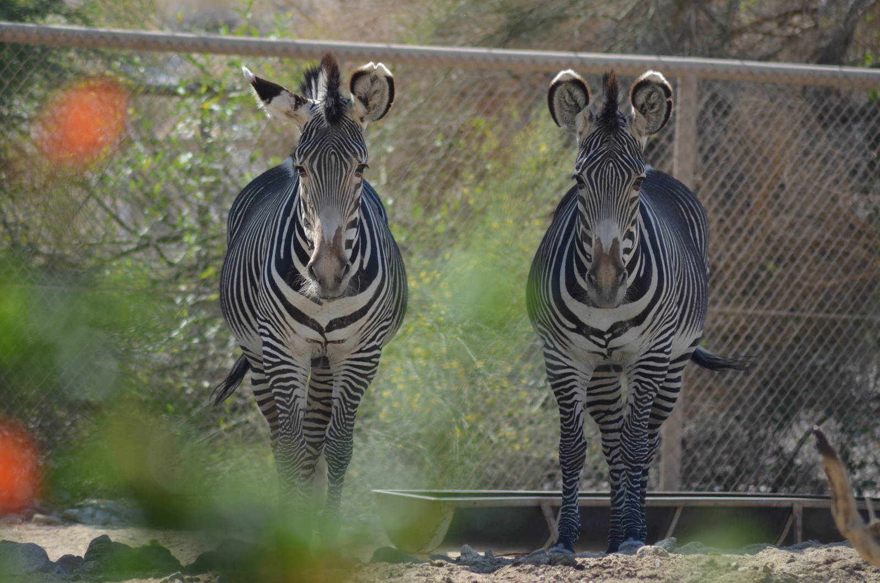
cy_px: 292
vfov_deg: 3.5
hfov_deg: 5.3
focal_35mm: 390
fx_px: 9514
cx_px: 440
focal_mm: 260
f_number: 5
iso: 400
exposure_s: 1/1250
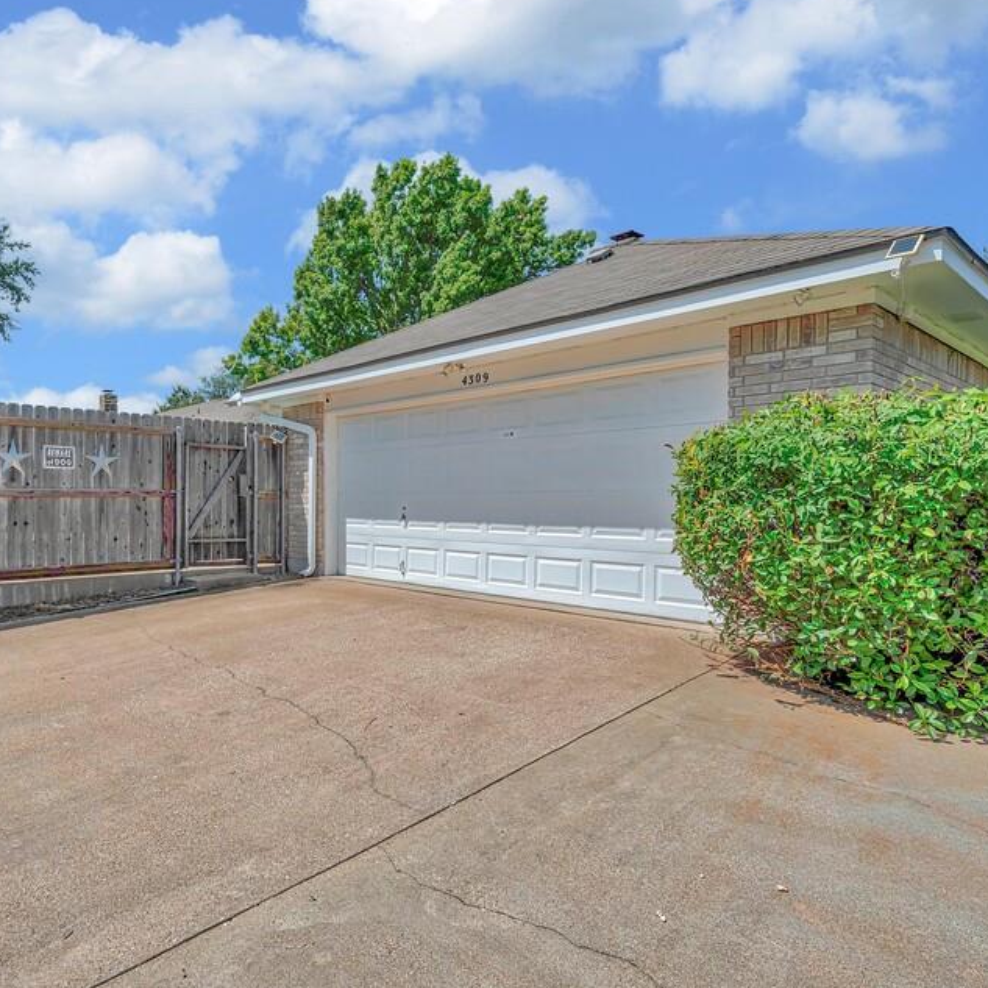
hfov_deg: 67.2
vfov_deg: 69.6
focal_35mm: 22
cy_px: 510
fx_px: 710
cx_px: 308
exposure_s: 1/2000
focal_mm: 16
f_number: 8
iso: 100
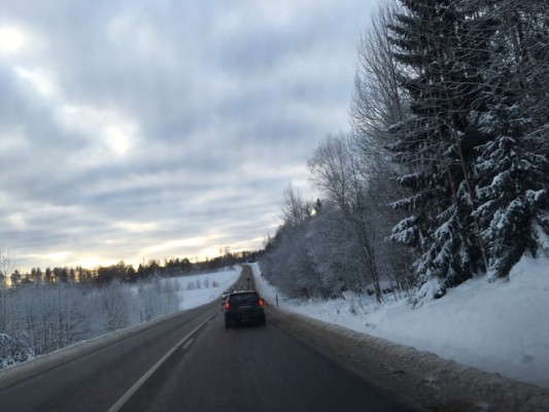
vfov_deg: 48.2
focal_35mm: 29
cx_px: 274
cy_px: 206
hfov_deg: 61.6
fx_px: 460
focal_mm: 4.15
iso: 25
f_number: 2.2
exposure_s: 1/339
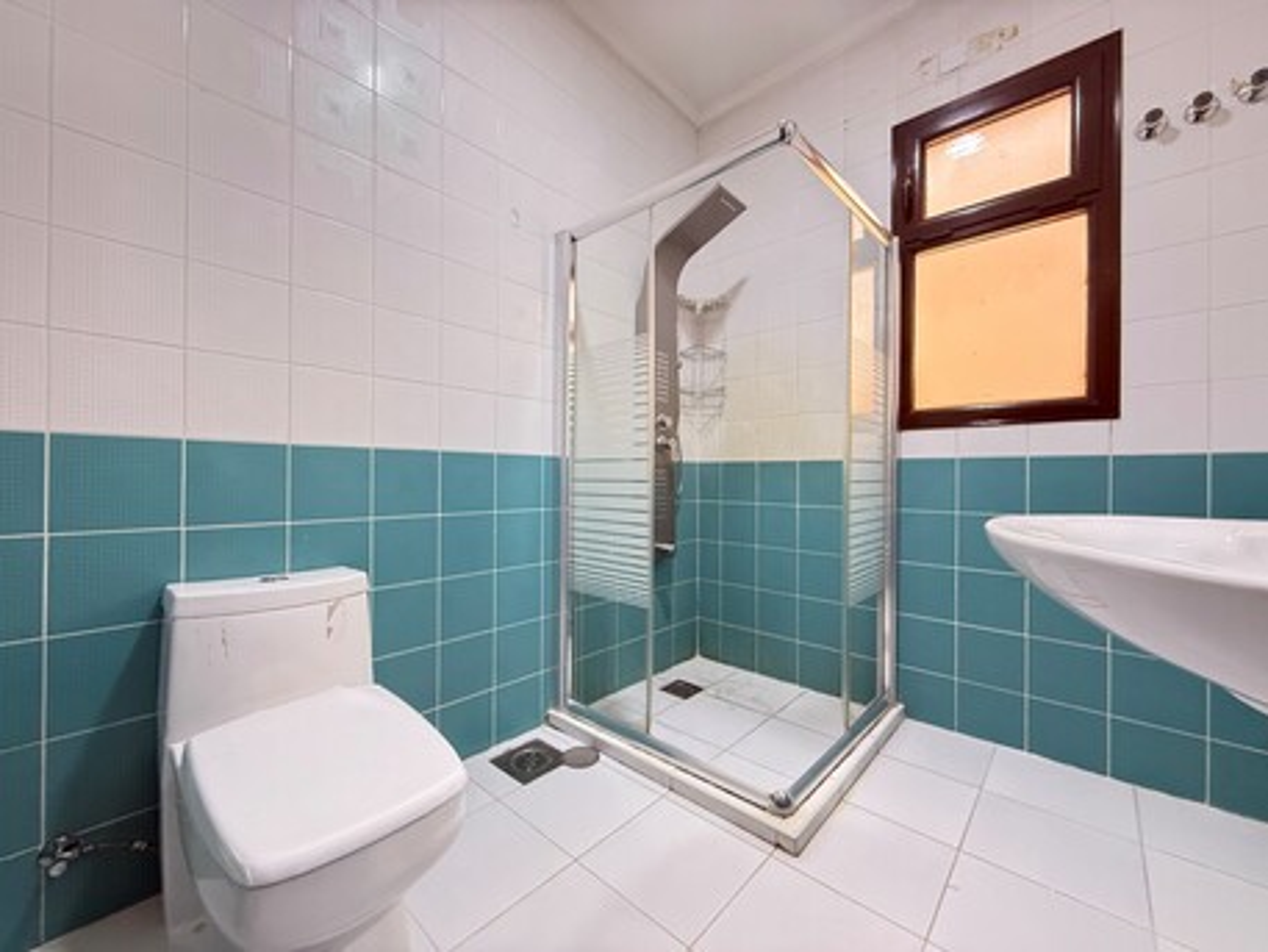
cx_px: 634
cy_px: 476
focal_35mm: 14
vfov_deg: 85.7
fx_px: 513
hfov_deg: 102.0
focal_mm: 2.22
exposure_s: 1/100
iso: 640
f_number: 2.2
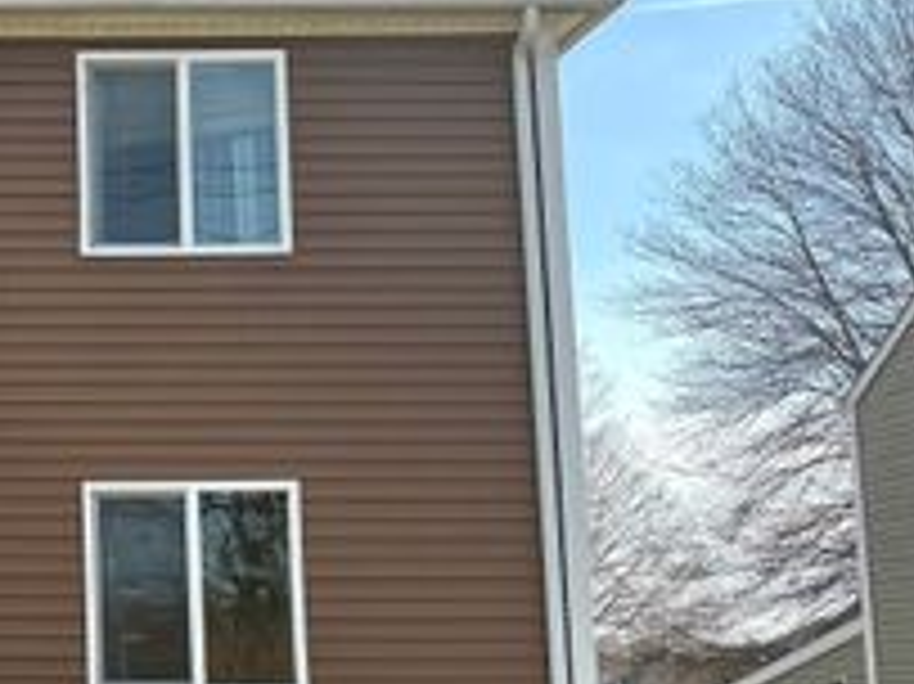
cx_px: -113
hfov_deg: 27.5
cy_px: 466
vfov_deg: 22.8
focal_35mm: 64
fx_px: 1689
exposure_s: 1/2012
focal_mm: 5.96
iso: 50
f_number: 1.6
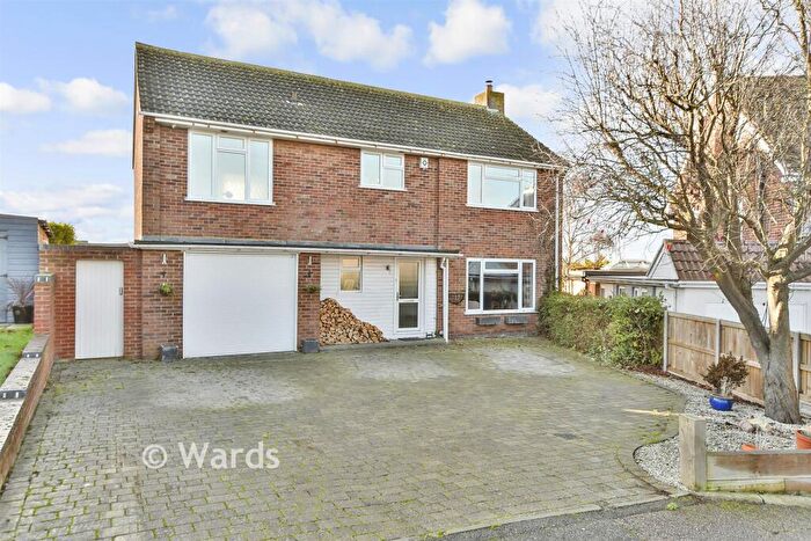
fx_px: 496
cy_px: 270
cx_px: 406
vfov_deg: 57.2
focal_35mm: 22
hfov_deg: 78.6
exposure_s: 1/250
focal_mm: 15
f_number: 8
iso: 500
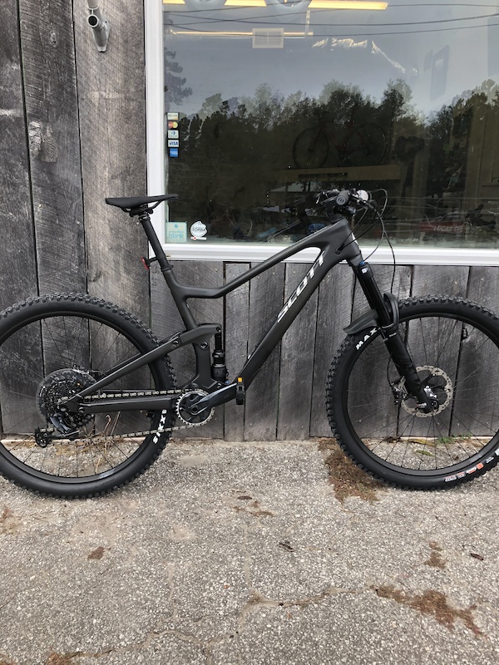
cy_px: 332
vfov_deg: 63.4
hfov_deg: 49.7
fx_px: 538
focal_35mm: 28
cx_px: 250
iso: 20
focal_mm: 3.99
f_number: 1.8
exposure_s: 1/178
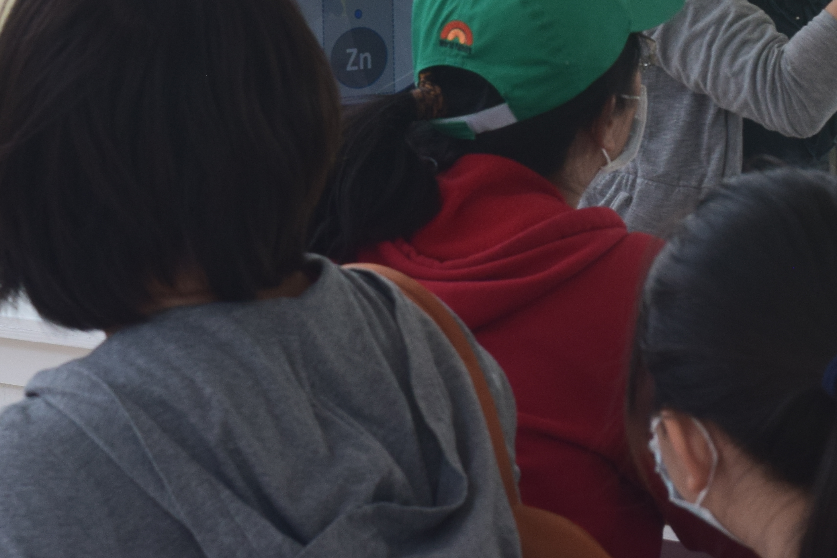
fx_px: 4580
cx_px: 1026
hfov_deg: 10.3
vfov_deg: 7.0
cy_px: 141
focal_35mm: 197
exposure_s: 1/160
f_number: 10
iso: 400
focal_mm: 46
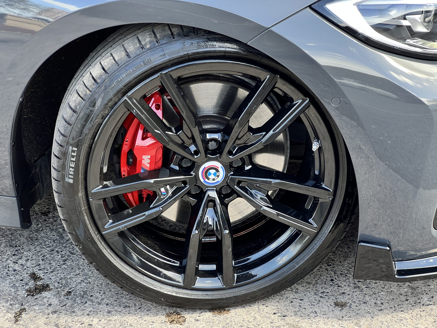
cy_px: 164
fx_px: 972
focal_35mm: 77
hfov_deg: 25.3
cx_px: 218
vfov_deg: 19.1
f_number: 2.8
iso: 100
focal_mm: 9
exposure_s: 1/99
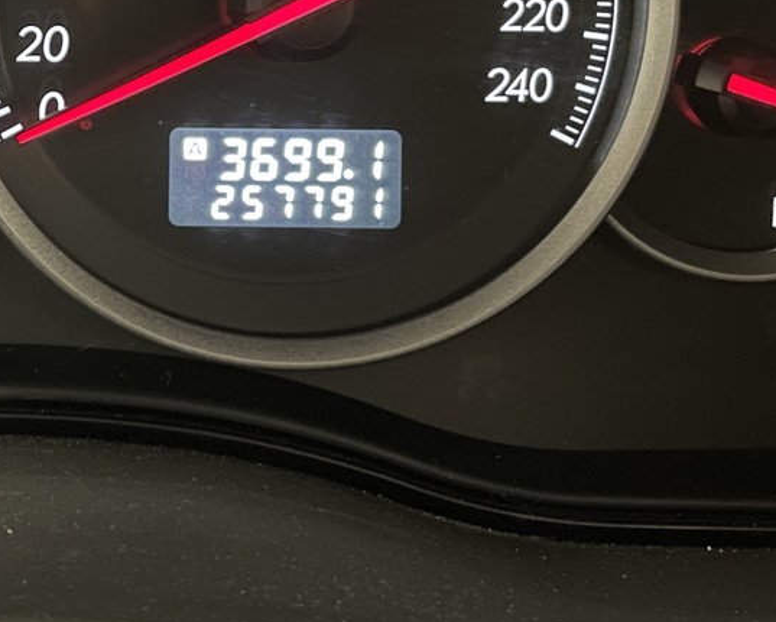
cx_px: -16
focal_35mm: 68
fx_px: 1562
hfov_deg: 26.3
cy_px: -36
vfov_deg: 21.5
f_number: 1.6
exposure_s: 1/8
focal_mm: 4.2
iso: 500
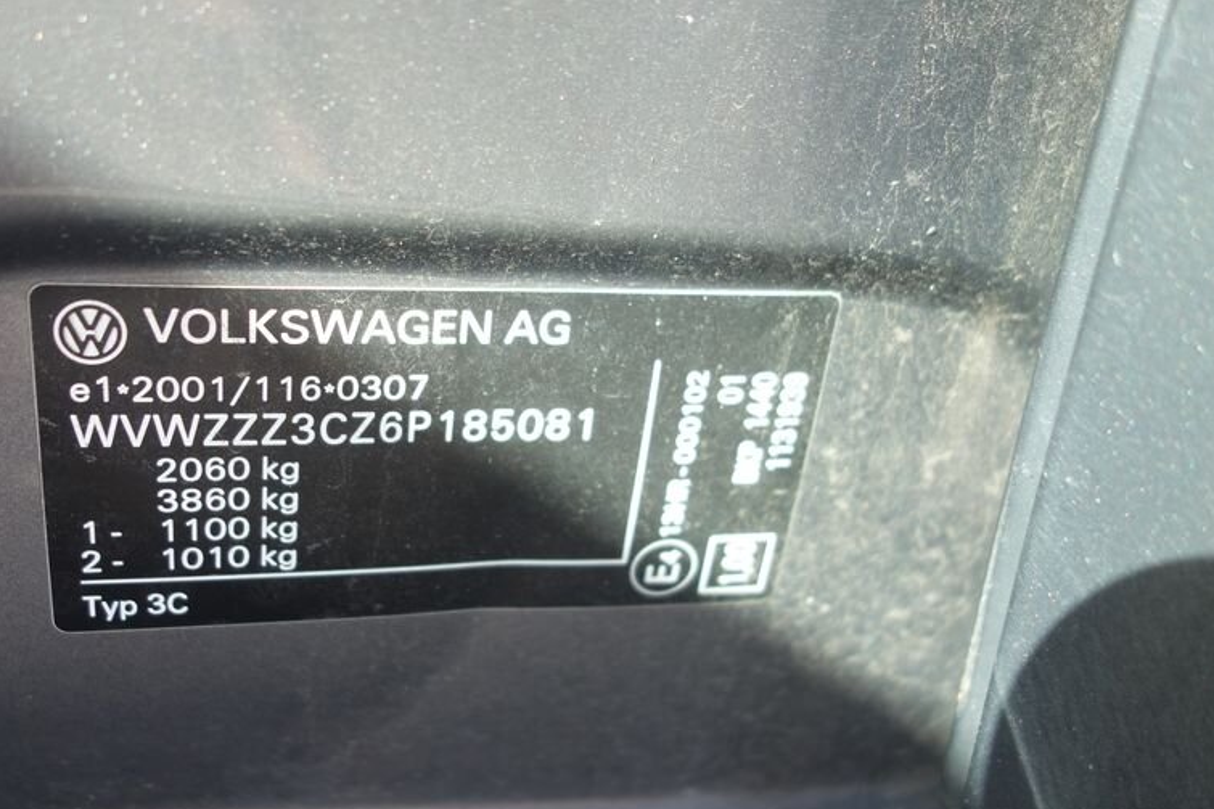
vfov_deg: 35.0
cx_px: 482
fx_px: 1281
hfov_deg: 50.4
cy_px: 443
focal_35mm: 38
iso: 125
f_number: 2.2
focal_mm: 10.4
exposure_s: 1/320
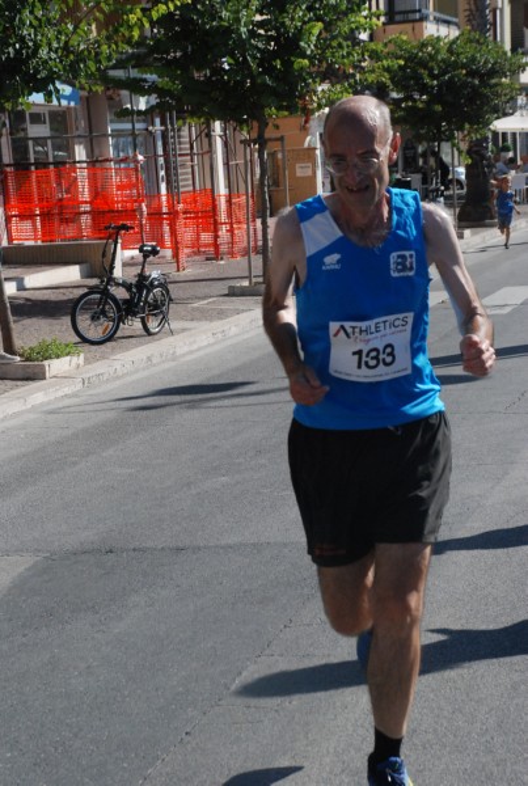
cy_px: 393
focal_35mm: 93
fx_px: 2035
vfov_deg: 21.9
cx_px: 264
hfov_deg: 14.8
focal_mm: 62
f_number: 7.1
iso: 1000
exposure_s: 1/2000
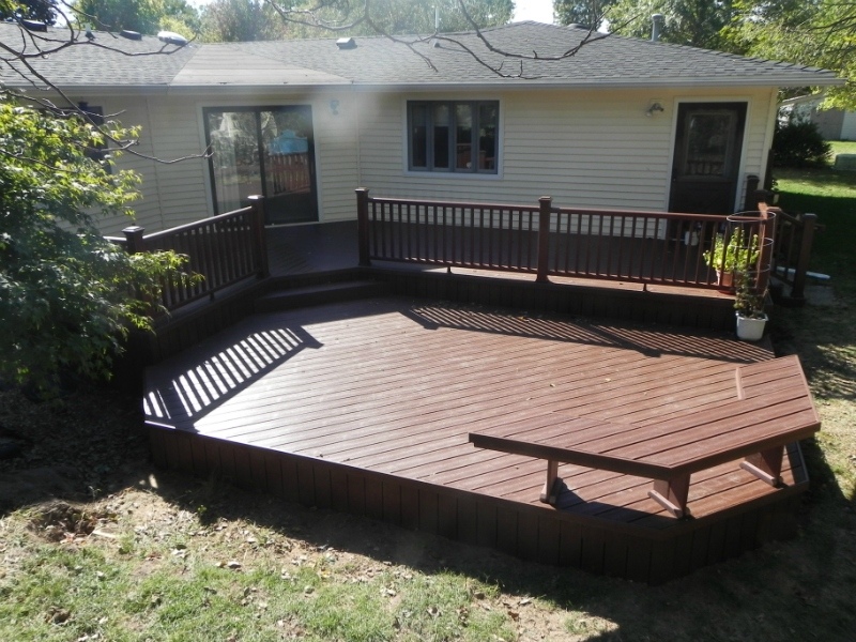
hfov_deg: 67.3
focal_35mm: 26
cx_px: 428
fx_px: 643
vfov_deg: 53.1
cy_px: 321
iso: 160
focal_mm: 4.6
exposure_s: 1/243
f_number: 5.6
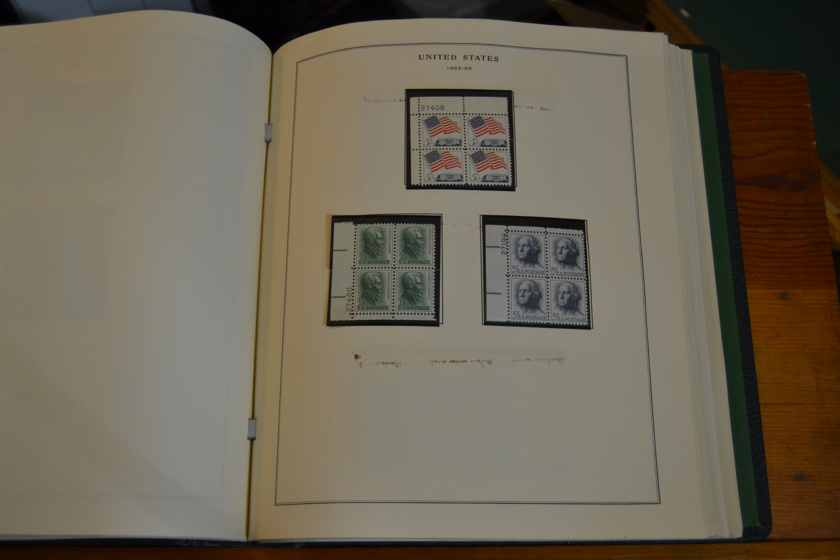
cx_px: 420
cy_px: 280
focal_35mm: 39
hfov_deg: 49.6
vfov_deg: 34.2
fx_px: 910
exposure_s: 1/60
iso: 900
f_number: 4
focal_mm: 26
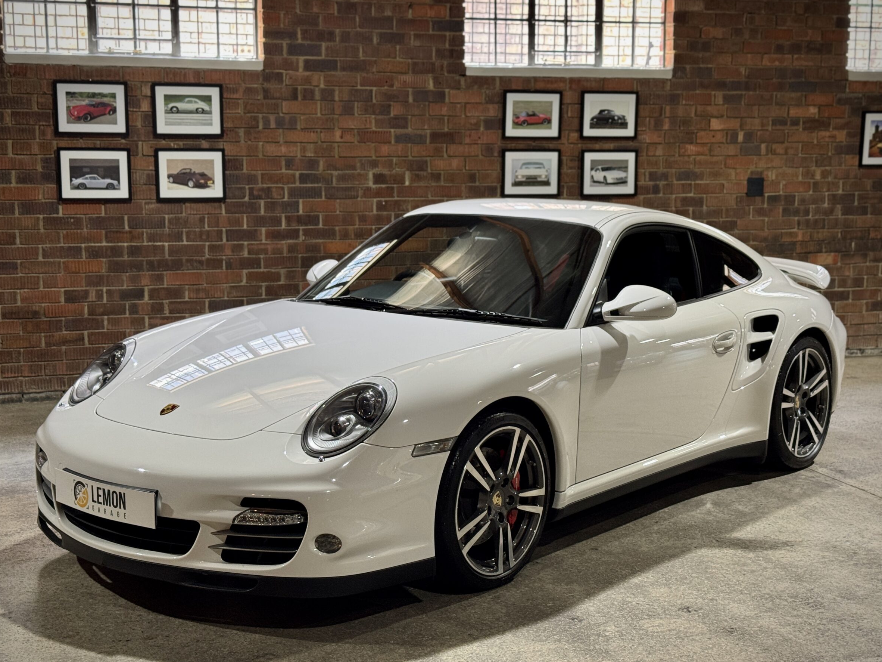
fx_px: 1325
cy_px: 342
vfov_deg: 28.0
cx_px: 437
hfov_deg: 36.8
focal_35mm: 52
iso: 125
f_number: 1.78
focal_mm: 6.76
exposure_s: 1/50
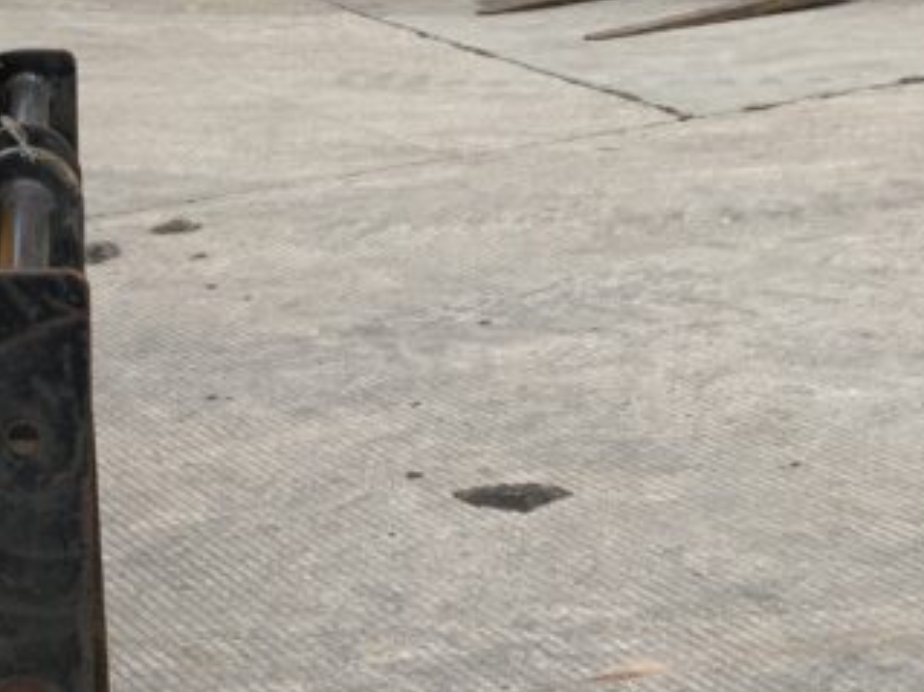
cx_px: 272
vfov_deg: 15.5
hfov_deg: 21.0
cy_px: 721
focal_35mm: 93
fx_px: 2482
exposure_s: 1/1377
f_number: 1.8
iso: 16
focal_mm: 3
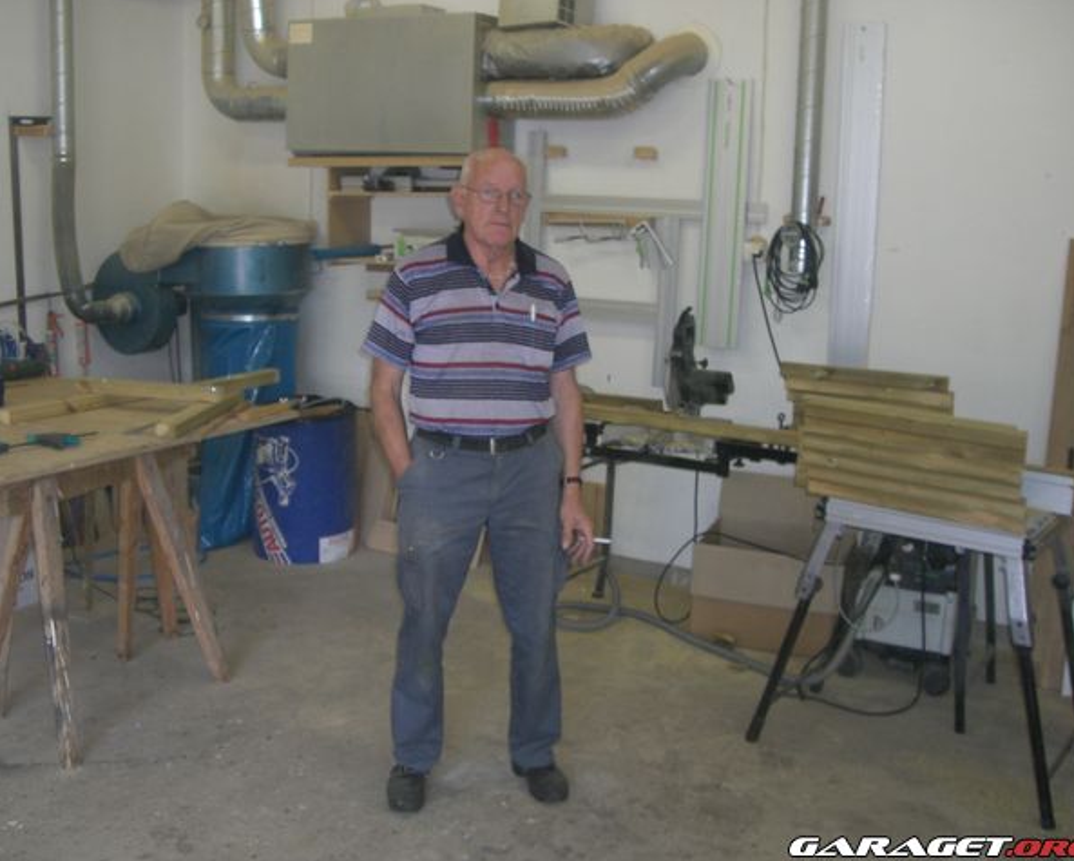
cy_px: 430
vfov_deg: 37.4
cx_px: 520
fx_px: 1272
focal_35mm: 40
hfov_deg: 45.8
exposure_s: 1/60
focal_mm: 6.2
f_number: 2.7
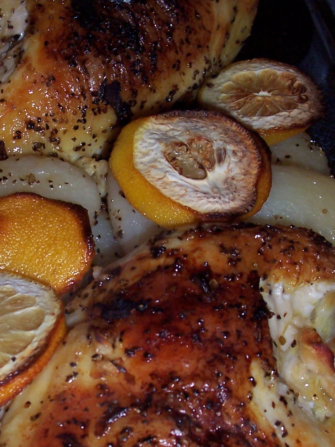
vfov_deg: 24.8
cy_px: 332
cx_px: 65
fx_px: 1007
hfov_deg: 18.7
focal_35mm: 78
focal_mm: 7
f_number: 3
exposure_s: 1/60
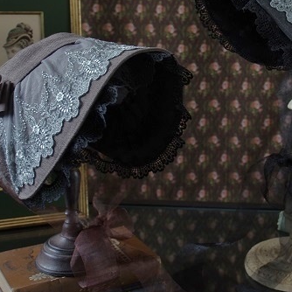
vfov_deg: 26.9
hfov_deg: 26.5
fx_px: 611
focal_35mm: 64
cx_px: 220
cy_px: 124
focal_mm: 24
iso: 200
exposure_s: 1/8
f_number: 5
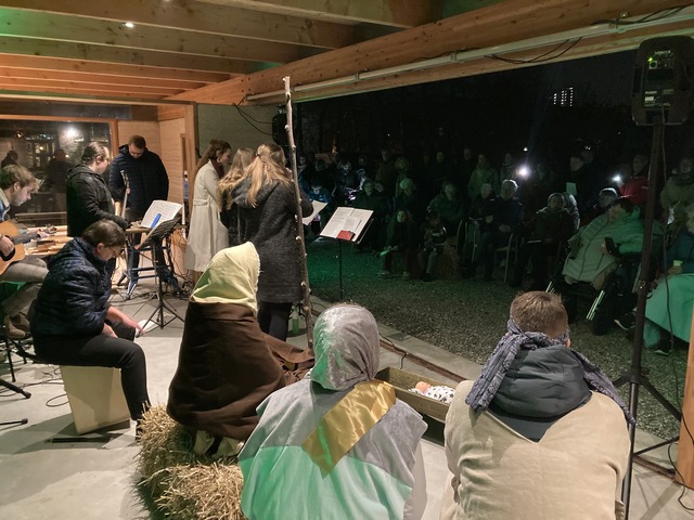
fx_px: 561
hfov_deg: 63.4
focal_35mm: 28
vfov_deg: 49.7
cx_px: 347
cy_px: 260
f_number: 1.8
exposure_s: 1/27
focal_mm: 3.99
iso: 640
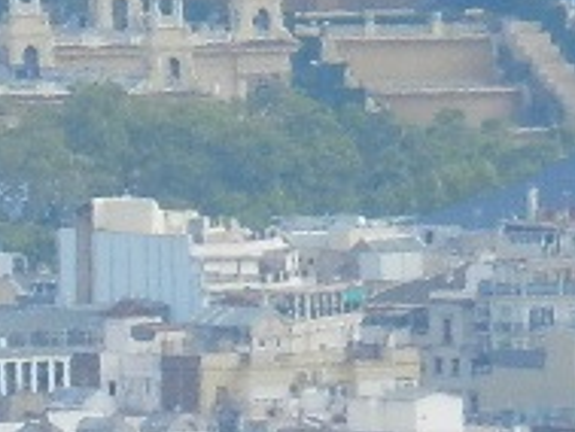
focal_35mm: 2702
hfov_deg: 0.7
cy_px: -195
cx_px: -298
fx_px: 44911
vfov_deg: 0.6
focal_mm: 88.7
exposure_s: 1/400
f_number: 5.7
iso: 160
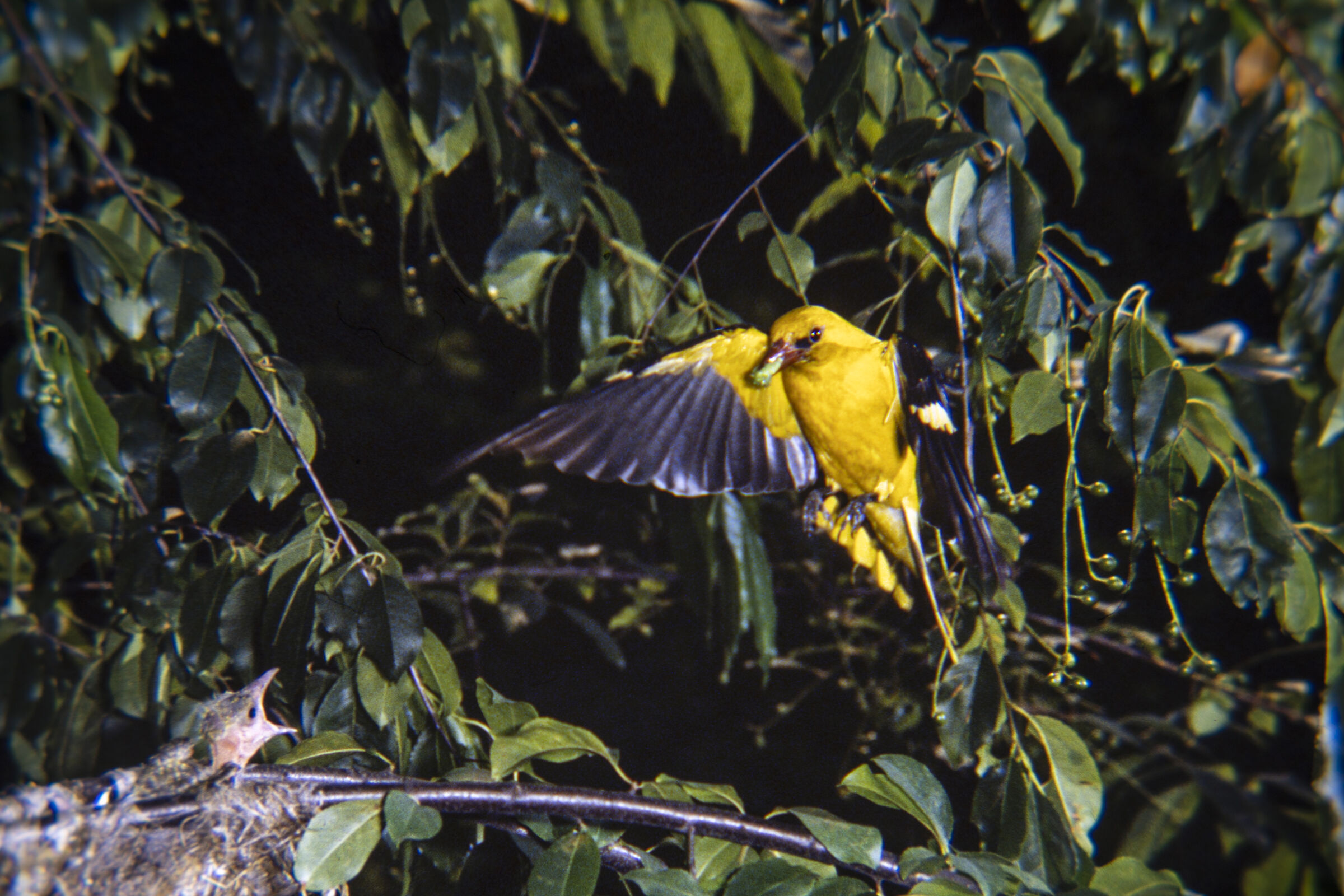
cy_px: 448
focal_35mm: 80
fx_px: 2986
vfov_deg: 17.1
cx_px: 672
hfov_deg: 25.4
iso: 100
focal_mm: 80
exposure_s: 1/1.25
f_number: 8
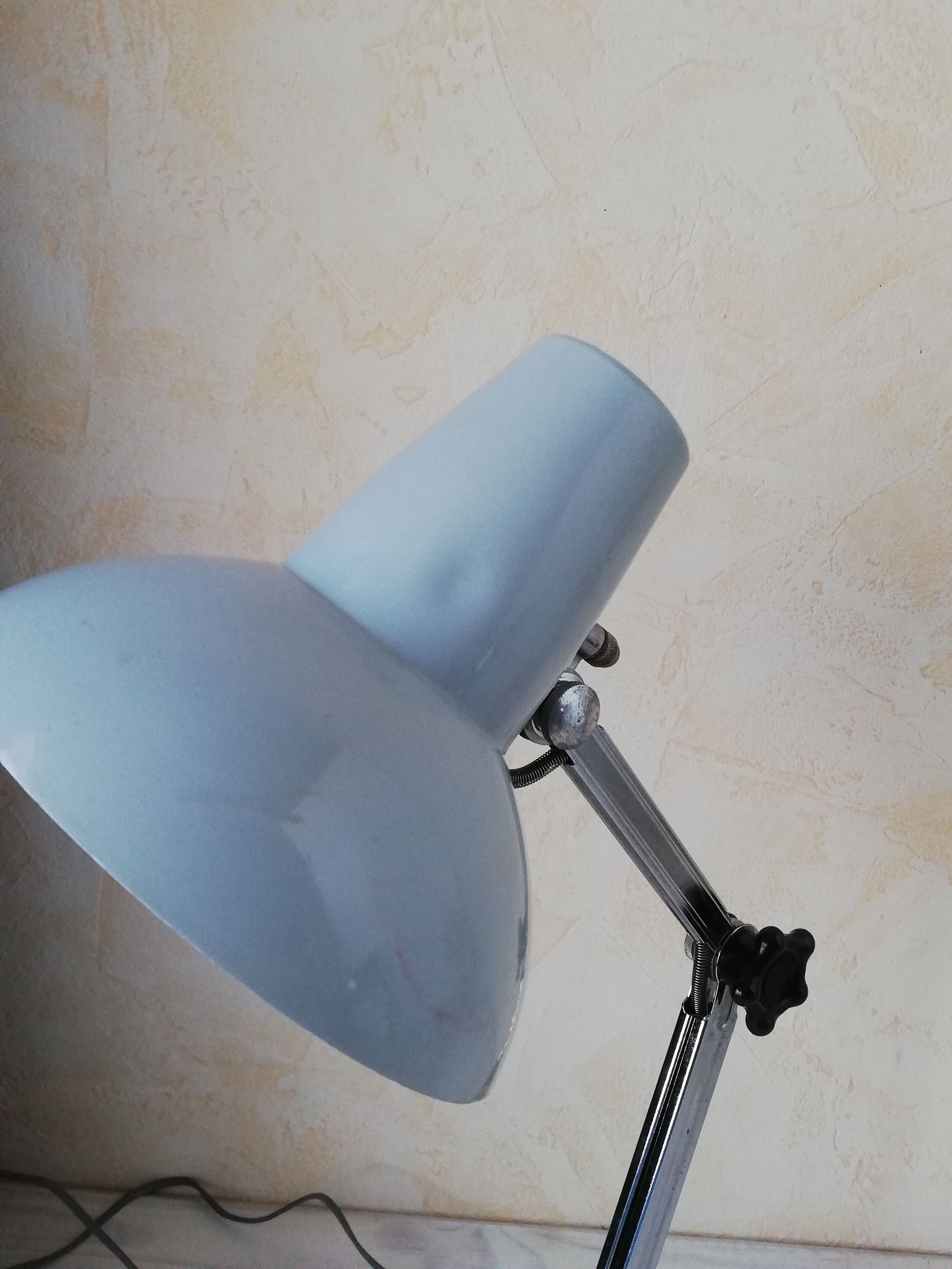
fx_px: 1100
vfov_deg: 60.0
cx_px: 476
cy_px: 634
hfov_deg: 46.8
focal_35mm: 30
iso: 250
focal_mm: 3.81
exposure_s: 1/33.3
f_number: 2.2
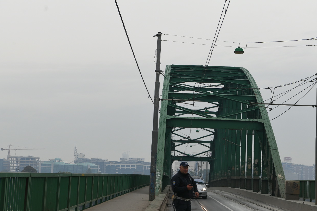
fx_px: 810
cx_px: 183
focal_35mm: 92
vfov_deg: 14.9
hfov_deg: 22.1
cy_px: 118
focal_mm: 70
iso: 320
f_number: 9
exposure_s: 1/500
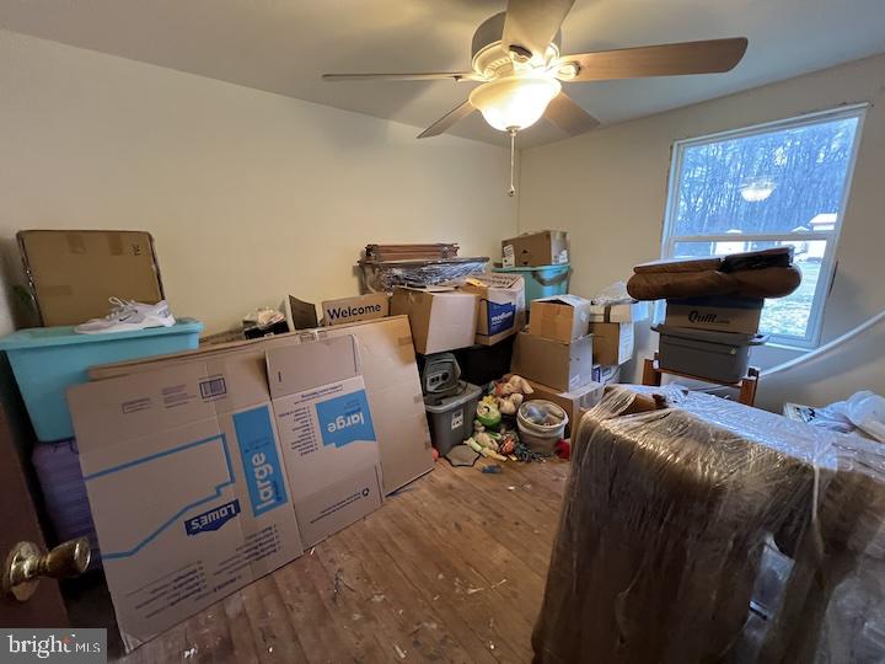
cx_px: 442
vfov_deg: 89.9
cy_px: 332
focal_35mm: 13
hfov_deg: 106.2
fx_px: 332
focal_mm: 1.57
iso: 640
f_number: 1.8
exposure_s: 1/60
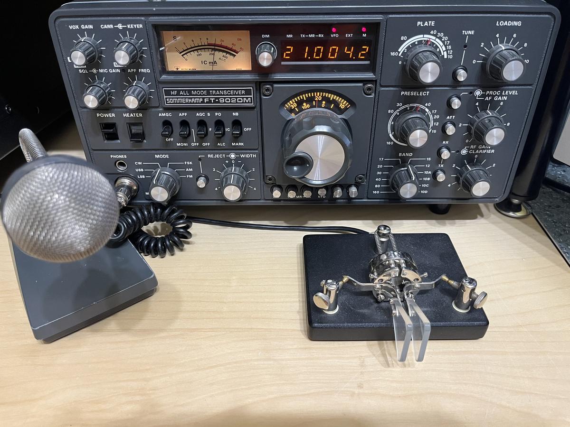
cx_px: 285
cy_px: 214
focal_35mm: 26
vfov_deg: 53.1
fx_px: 428
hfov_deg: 67.3
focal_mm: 5.1
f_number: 1.6
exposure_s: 1/60
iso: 400
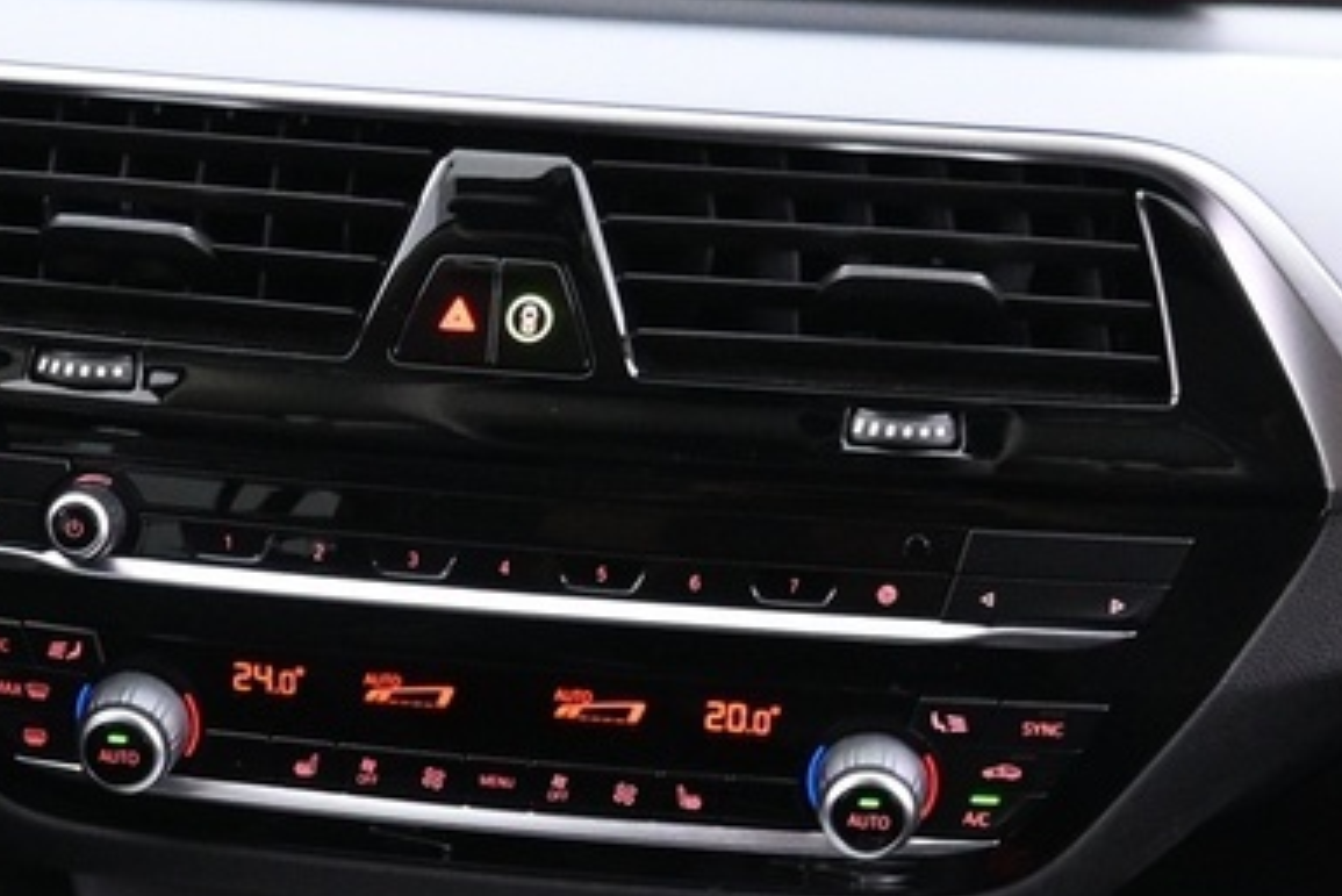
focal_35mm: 101
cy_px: 983
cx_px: 376
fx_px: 3766
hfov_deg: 20.1
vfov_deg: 13.3
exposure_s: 1/15
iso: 1600
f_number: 3.5
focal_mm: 16
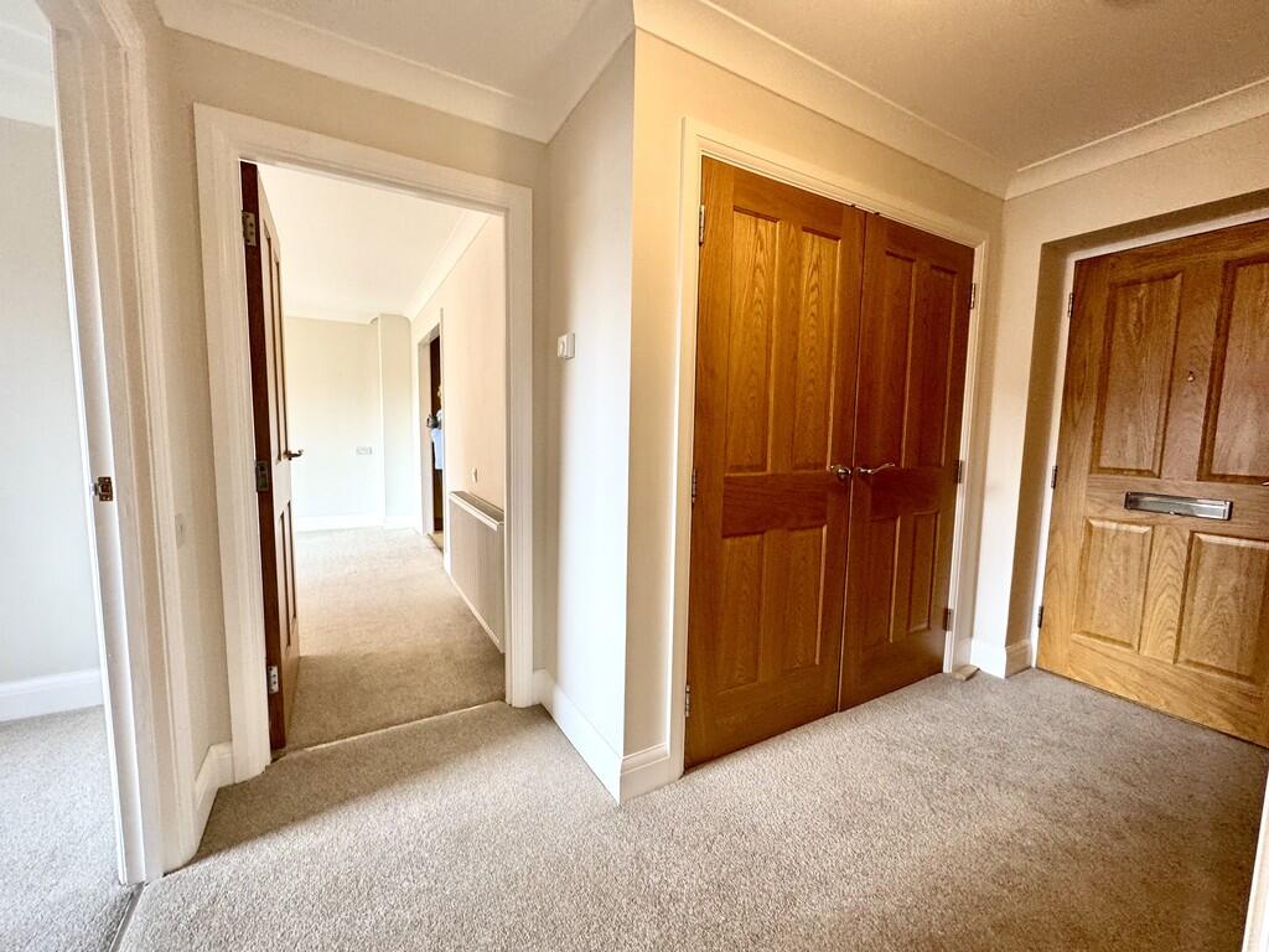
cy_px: 476
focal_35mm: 14
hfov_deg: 102.1
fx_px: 513
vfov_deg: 85.7
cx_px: 634
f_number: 2.2
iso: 200
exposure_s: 1/99
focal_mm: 2.22
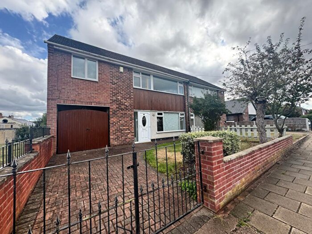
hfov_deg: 102.1
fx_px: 126
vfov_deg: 85.7
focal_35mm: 14
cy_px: 117
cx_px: 156
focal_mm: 2.22
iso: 40
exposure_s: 1/388
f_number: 2.2
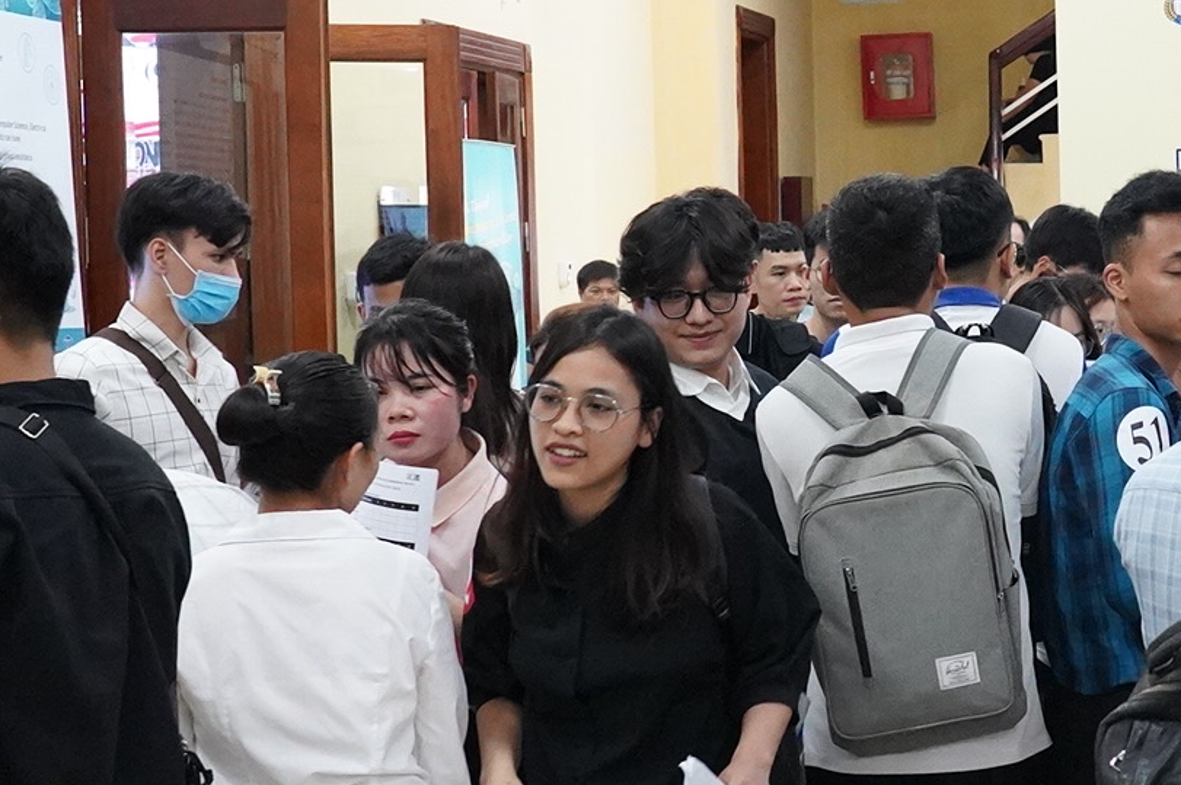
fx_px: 2917
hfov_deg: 22.4
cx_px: 1040
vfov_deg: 15.3
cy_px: 377
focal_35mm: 89
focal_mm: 24
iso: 8000
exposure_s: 1/125
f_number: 5.6
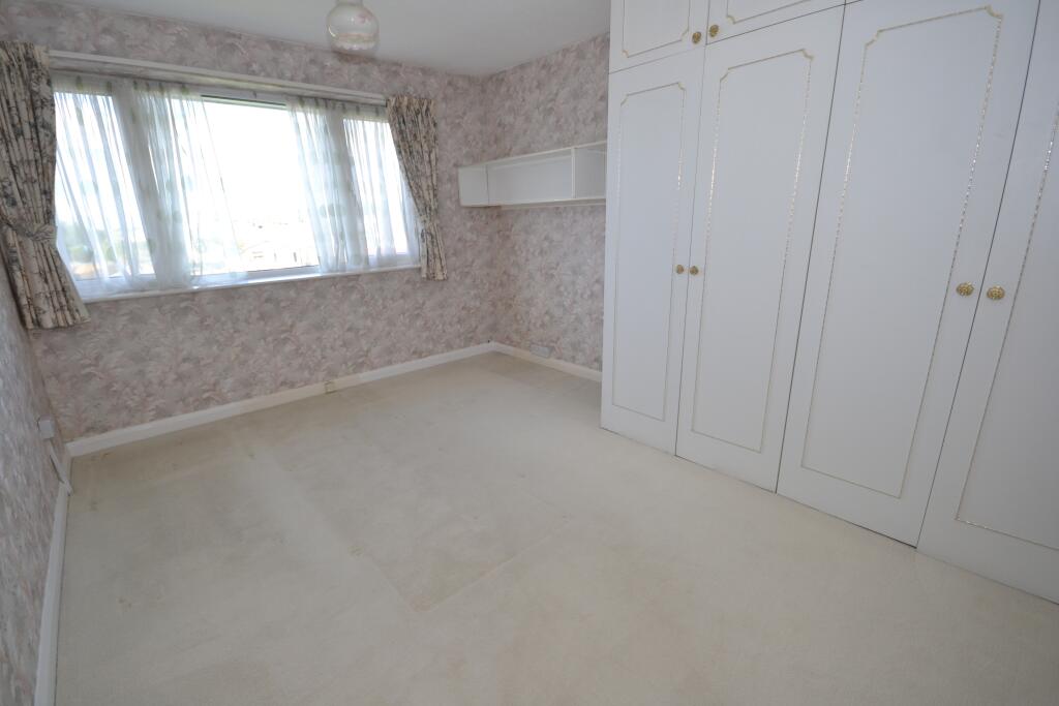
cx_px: 530
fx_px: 441
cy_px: 353
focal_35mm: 15
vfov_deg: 77.3
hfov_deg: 100.4
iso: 400
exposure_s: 1/125
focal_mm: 10
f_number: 5.6
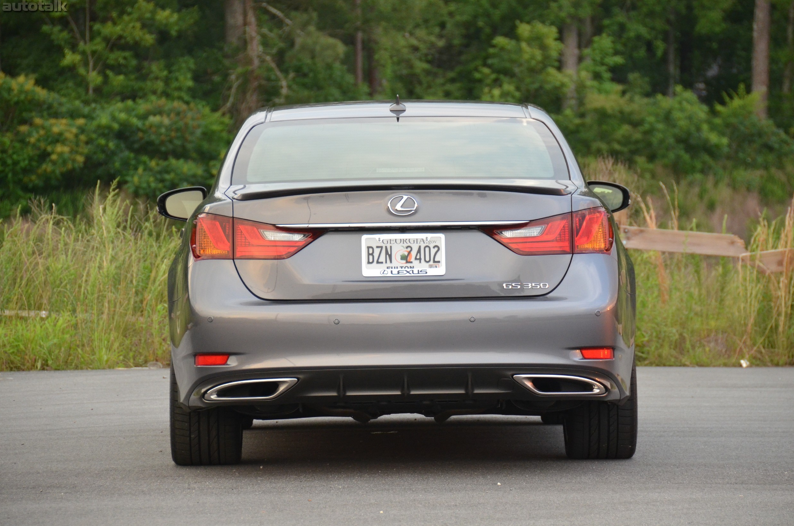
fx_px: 4315
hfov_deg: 10.5
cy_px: 263
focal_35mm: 196
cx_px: 395
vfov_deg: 7.0
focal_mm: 130
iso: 1600
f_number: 5.6
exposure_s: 1/500
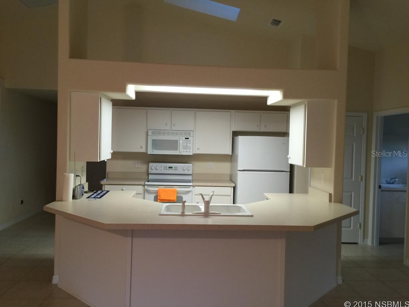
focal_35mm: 29
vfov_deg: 48.3
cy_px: 154
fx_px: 343
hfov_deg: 61.6
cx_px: 204
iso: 64
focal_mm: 4.15
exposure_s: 1/15
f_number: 2.2
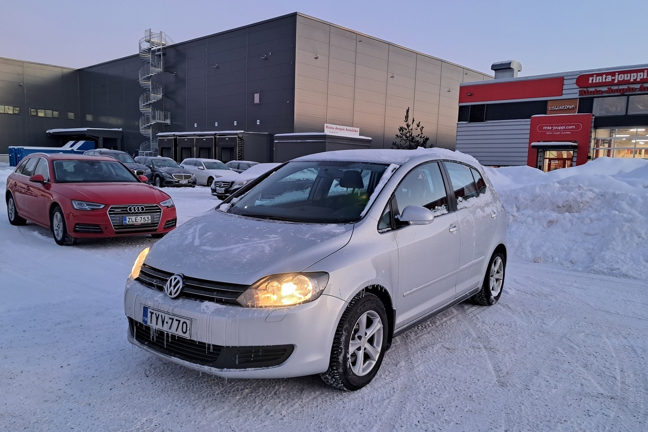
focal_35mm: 29
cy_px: 247
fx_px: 522
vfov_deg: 44.9
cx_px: 331
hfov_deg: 63.6
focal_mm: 4
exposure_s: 1/33
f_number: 1.8
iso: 250
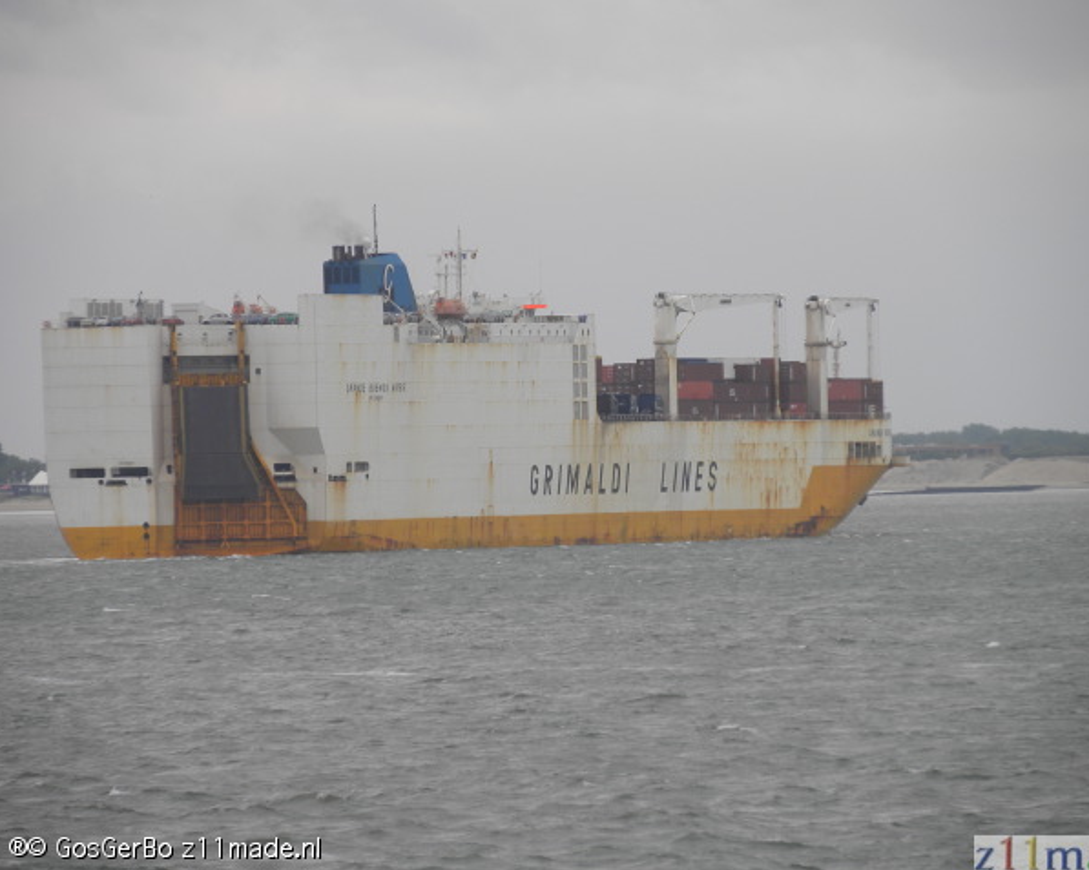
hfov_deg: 4.4
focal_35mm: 445
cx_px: 573
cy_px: 434
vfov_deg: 3.5
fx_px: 14335
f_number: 5
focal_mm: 75.7
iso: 64
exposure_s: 1/195
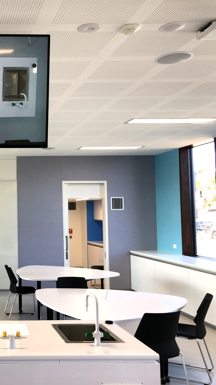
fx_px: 418
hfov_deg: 26.3
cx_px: -33
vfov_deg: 49.4
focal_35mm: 41
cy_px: 192
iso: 40
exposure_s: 1/120
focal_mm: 4
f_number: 1.8
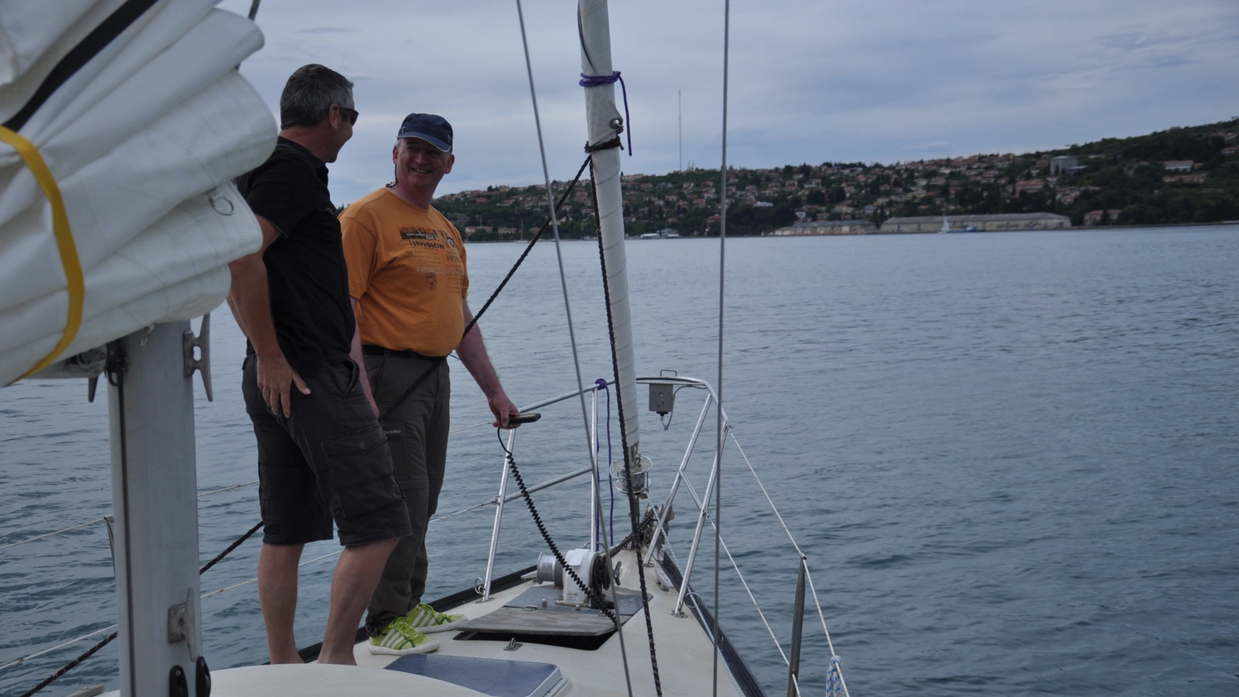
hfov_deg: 46.4
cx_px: 620
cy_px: 403
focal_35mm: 44
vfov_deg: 27.1
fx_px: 1446
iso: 200
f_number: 4
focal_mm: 28
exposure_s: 1/2000
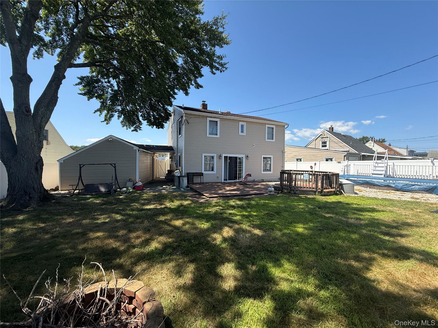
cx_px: 219
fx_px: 177
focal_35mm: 14
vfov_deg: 85.7
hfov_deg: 102.1
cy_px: 164
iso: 64
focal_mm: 2.22
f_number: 2.2
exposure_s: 1/1145
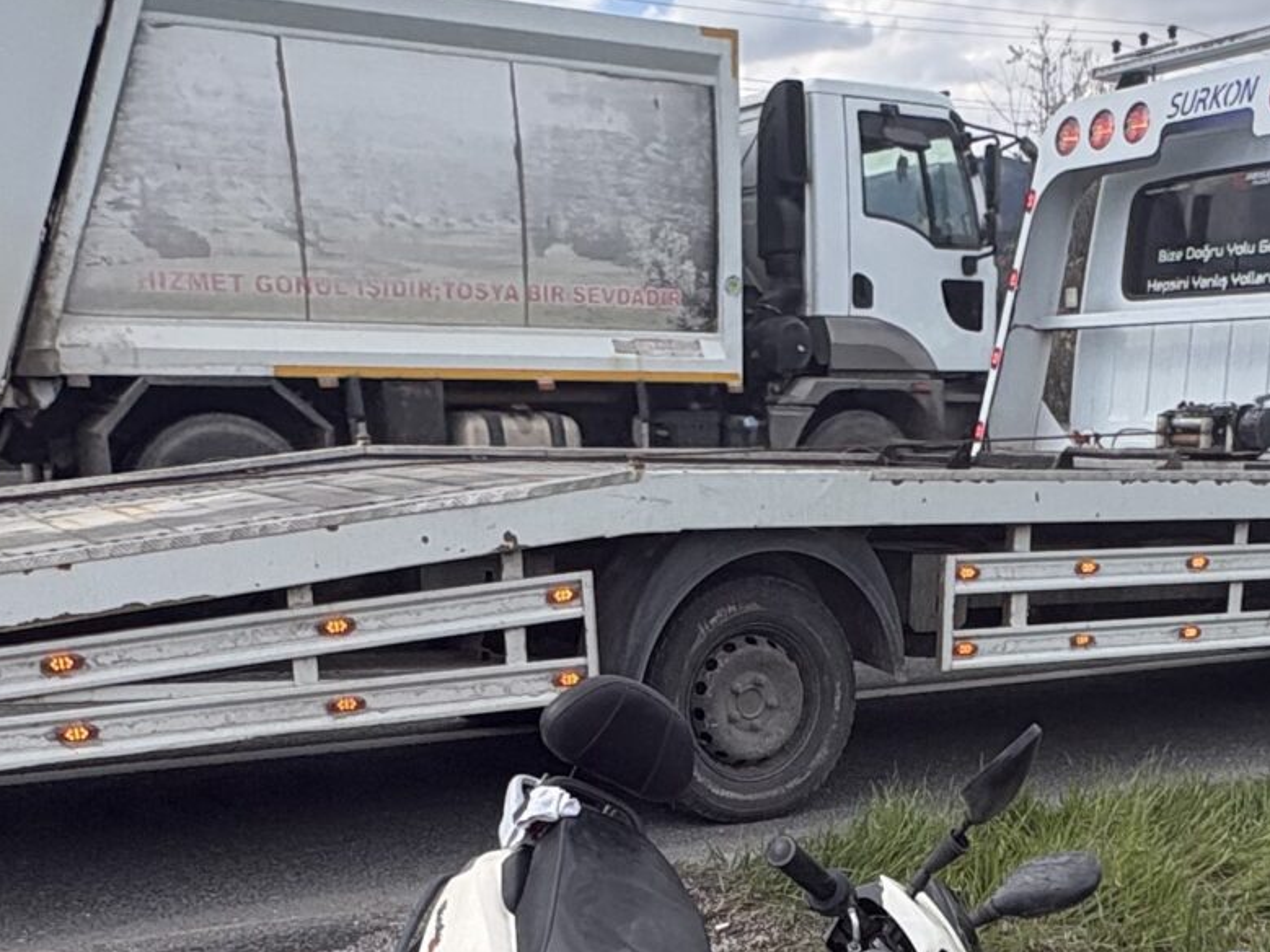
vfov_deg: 28.7
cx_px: 783
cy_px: 1034
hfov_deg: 41.0
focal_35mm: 46
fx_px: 1687
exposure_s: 1/636
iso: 40
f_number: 2.2
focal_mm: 2.22
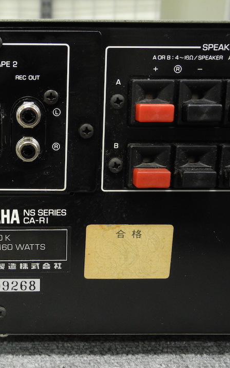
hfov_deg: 24.9
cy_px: 185
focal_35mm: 50
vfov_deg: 40.3
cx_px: 16
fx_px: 501
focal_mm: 7.4
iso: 400
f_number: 3.2
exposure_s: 1/24.8
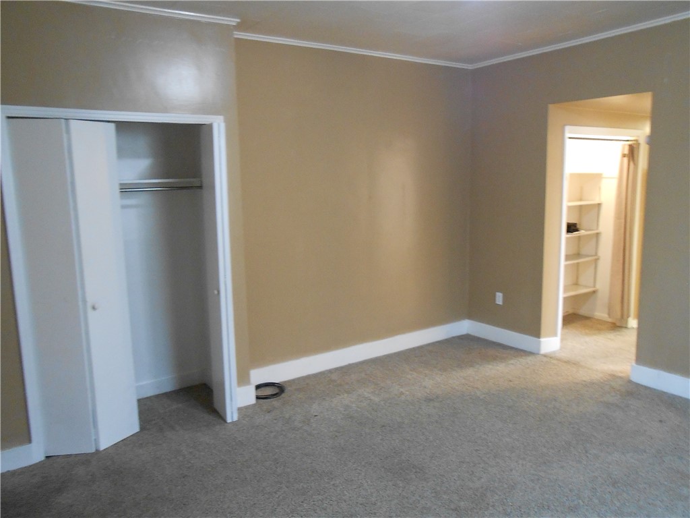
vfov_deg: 53.1
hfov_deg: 67.3
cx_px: 345
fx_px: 518
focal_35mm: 26
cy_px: 259
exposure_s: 1/6
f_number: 3.5
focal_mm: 4.6
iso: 400
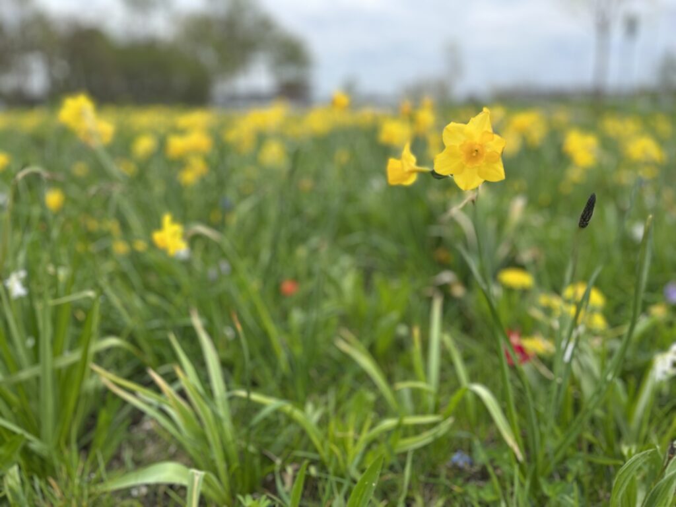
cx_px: 338
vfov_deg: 53.1
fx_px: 508
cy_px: 254
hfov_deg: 67.3
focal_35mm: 26
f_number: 1.6
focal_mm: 5.1
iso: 50
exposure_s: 1/2632
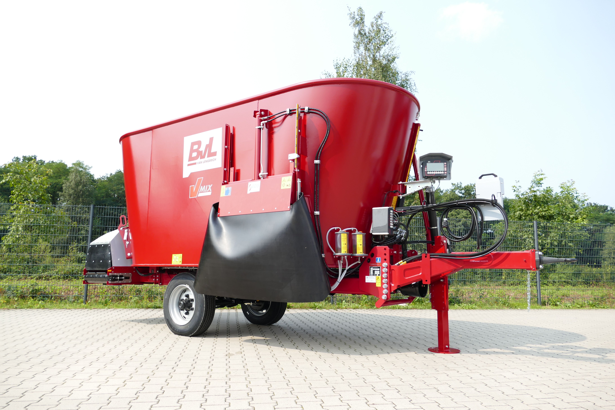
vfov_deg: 51.3
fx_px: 427
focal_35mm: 25
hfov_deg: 71.5
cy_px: 205
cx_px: 308
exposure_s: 1/1000
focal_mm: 9.12
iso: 125
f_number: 2.8
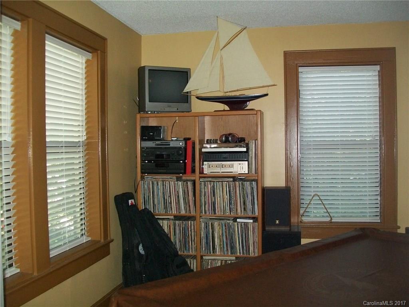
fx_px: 425
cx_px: 204
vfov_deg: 39.7
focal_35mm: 36
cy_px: 154
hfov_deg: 51.4
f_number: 2.7
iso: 160
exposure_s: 1/60
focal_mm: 6
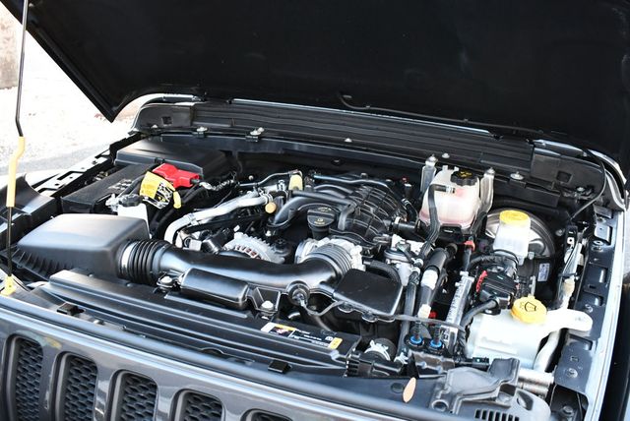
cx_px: 315
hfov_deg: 53.1
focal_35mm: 36
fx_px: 631
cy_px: 210
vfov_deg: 36.9
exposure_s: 1/200
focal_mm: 18
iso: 800
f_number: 3.5
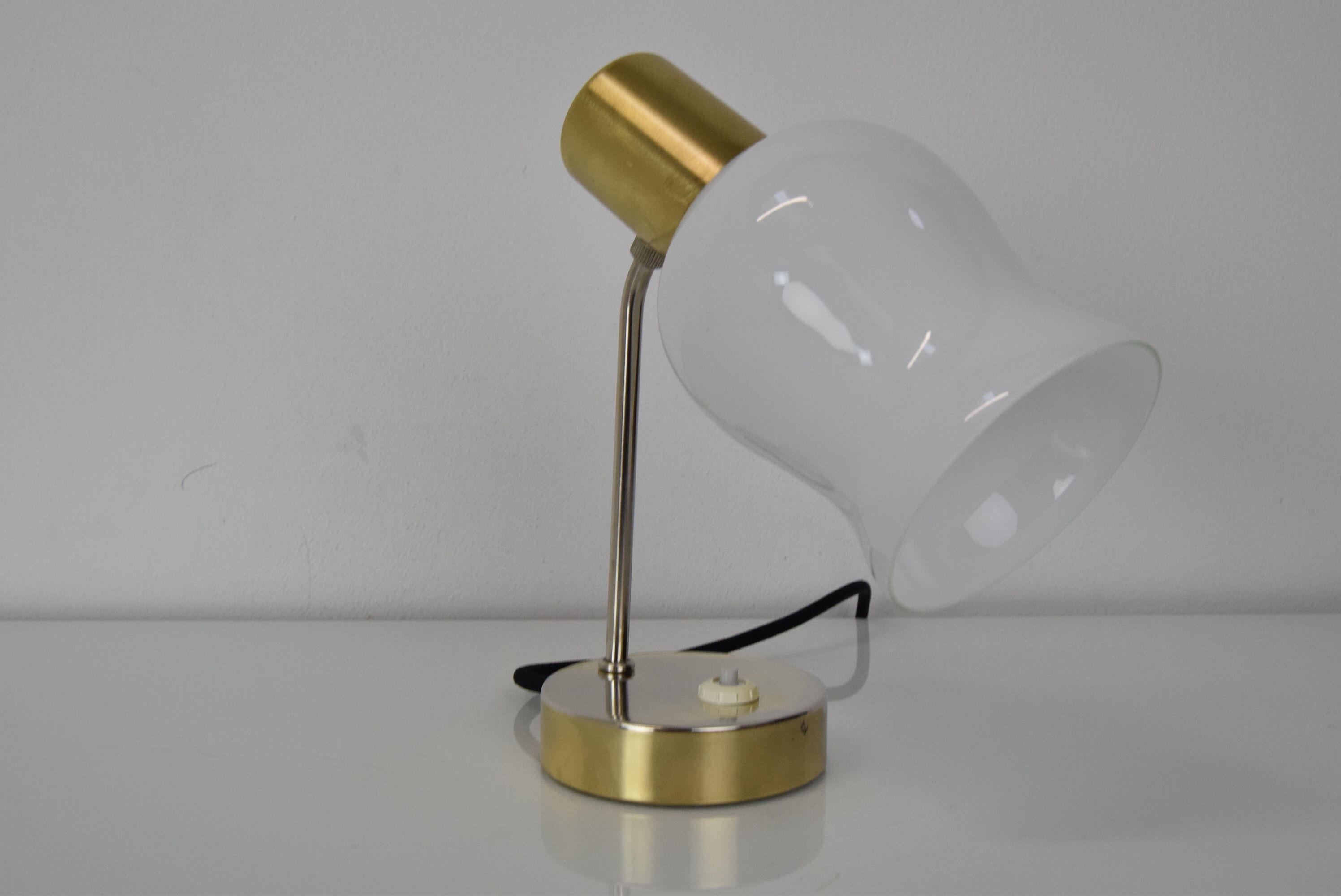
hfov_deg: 49.5
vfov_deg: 34.3
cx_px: 670
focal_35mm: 39
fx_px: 1454
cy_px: 448
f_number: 9
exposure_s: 1/320
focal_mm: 26
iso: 1600
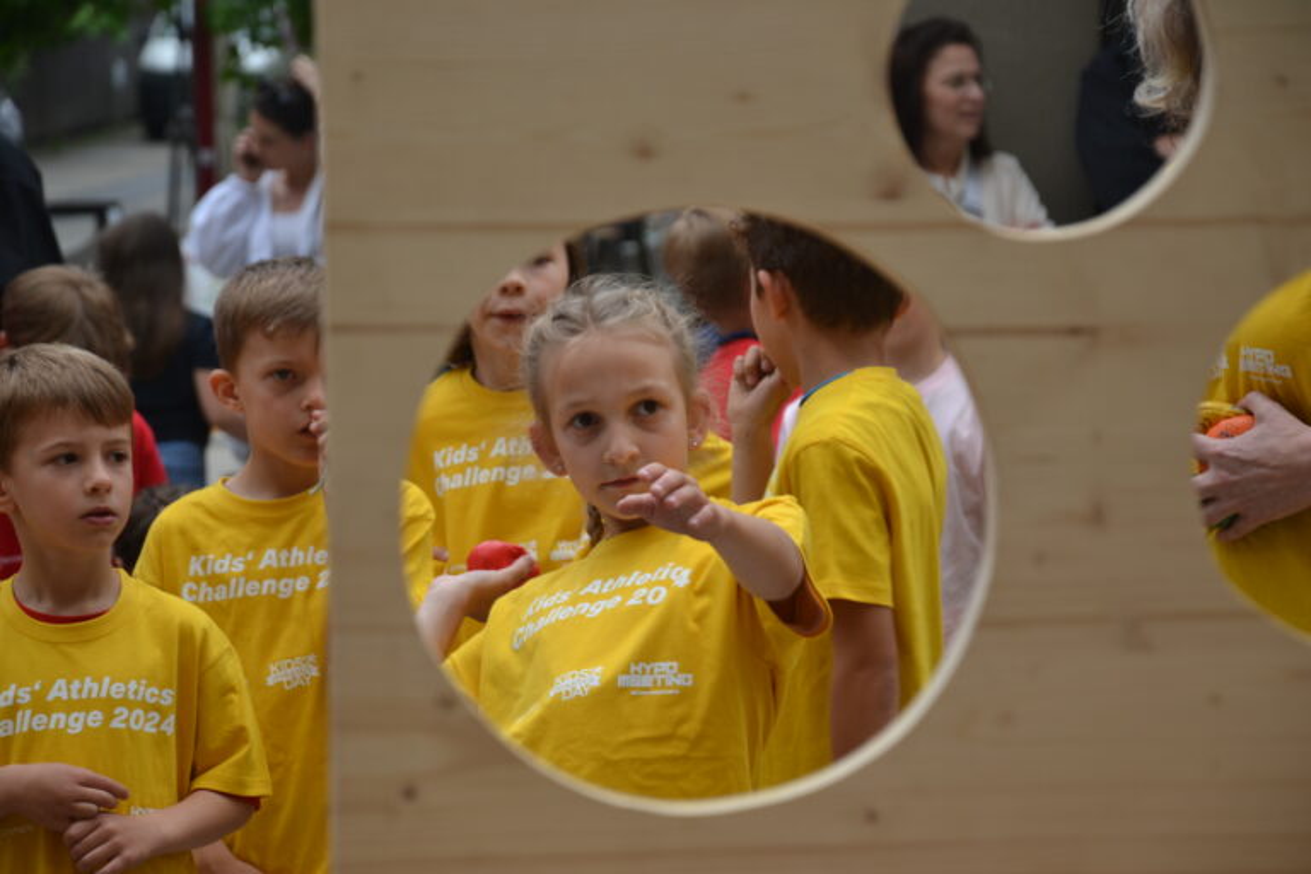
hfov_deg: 13.0
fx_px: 5735
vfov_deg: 8.7
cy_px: 437
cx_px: 656
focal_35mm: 158
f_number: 5.6
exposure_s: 1/125
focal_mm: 105
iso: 140
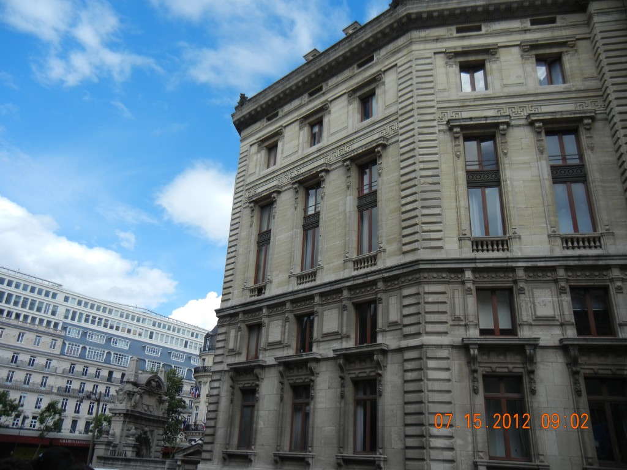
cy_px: 235
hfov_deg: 60.0
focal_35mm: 30
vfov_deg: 46.8
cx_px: 314
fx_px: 543
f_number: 7
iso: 160
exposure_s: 1/370
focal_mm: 5.4
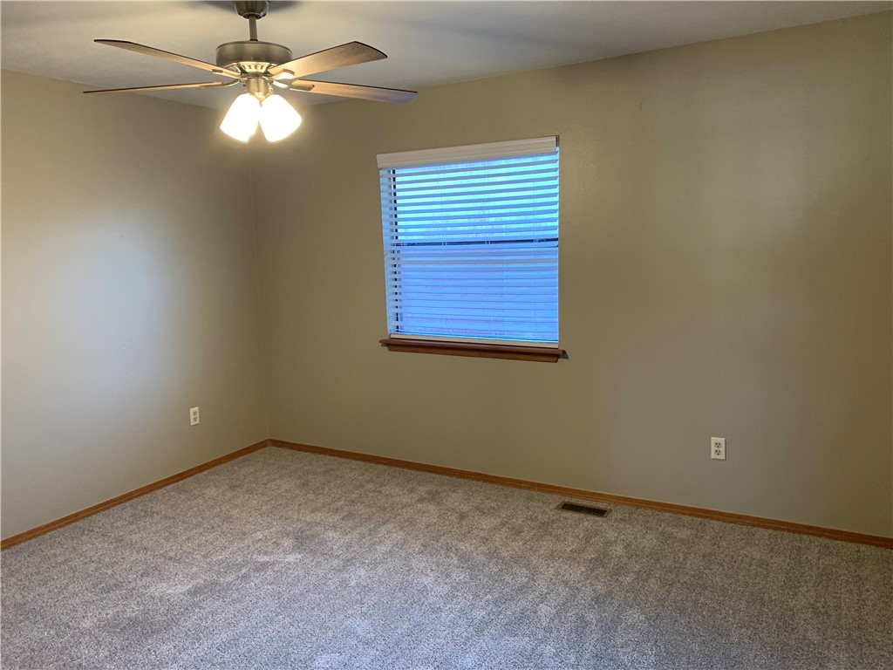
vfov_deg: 53.1
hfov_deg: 67.3
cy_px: 335
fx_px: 671
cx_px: 446
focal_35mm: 26
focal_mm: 4.25
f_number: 1.8
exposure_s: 1/60
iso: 160
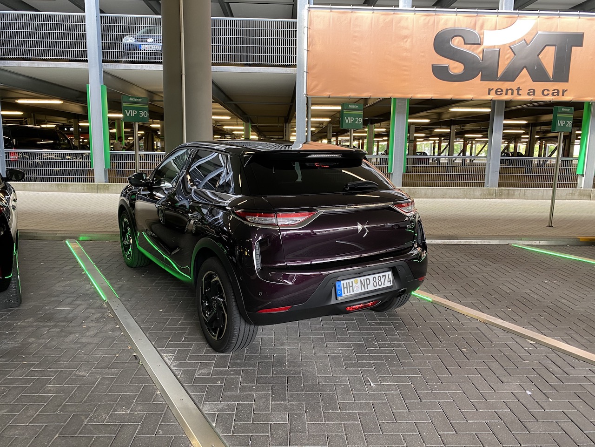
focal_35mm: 26
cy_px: 224
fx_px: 447
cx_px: 298
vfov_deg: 53.1
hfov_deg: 67.3
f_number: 1.8
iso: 80
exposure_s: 1/49
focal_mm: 4.25
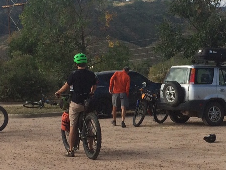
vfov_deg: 14.4
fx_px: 673
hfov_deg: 18.9
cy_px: 111
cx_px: 184
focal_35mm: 103
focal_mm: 4.15
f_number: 2.2
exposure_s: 1/2283
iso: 32
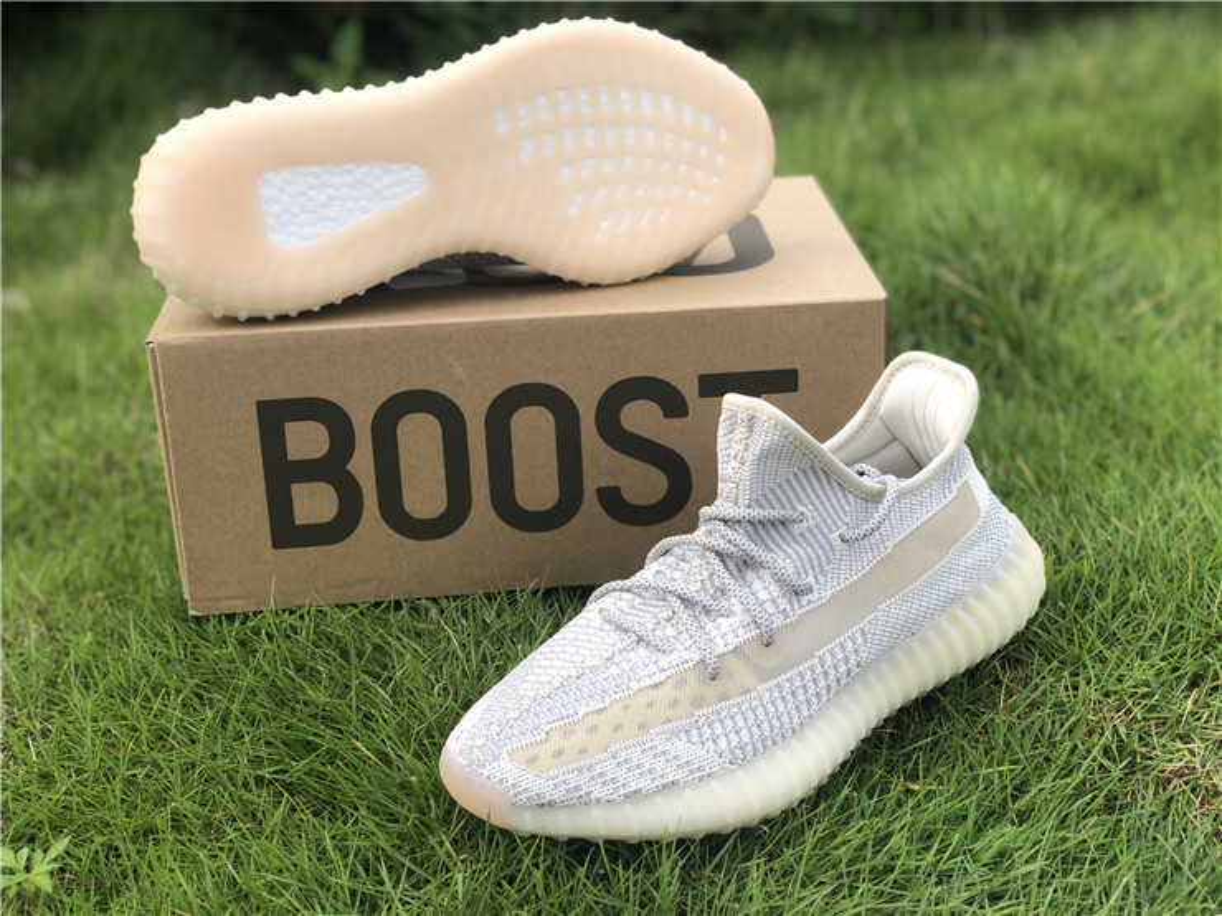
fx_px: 1836
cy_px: 458
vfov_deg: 28.0
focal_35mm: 52
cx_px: 611
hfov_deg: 36.8
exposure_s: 1/214
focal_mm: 6
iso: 16
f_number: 2.4
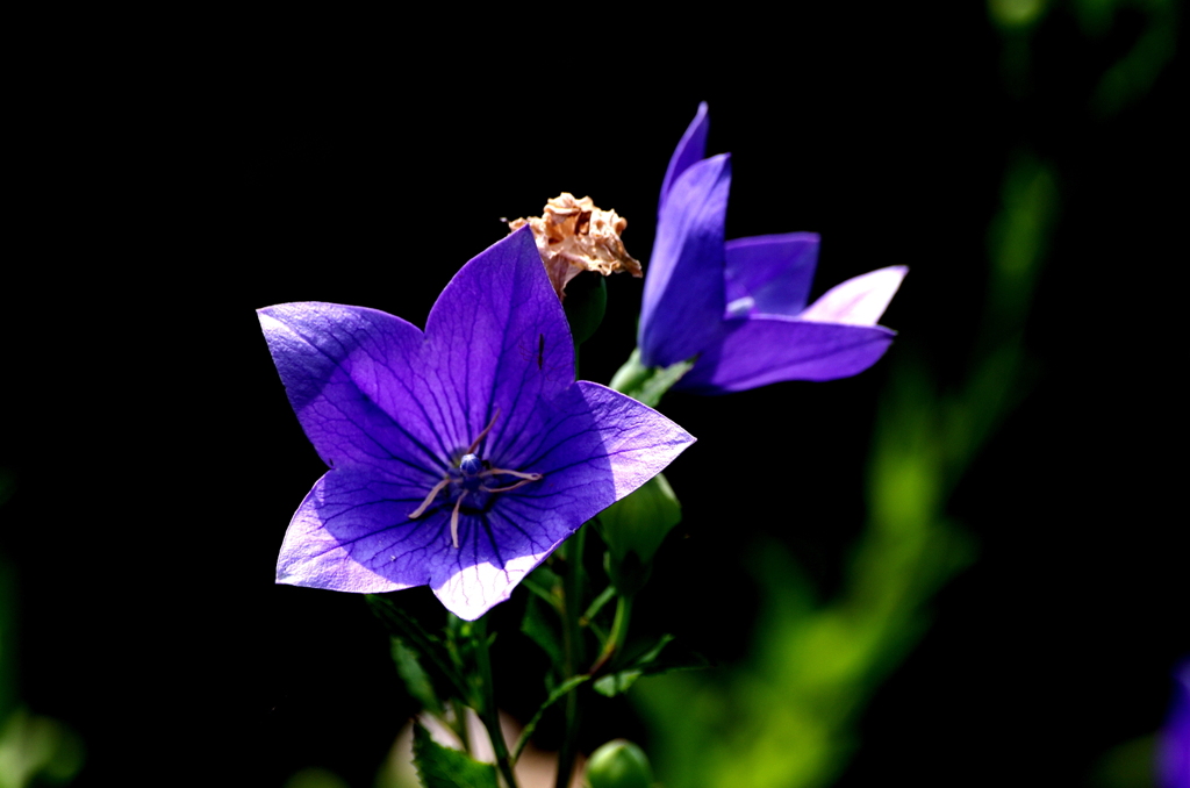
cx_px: 595
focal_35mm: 390
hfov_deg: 5.3
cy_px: 394
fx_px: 12864
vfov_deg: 3.5
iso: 160
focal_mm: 260
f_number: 6.3
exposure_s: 1/500
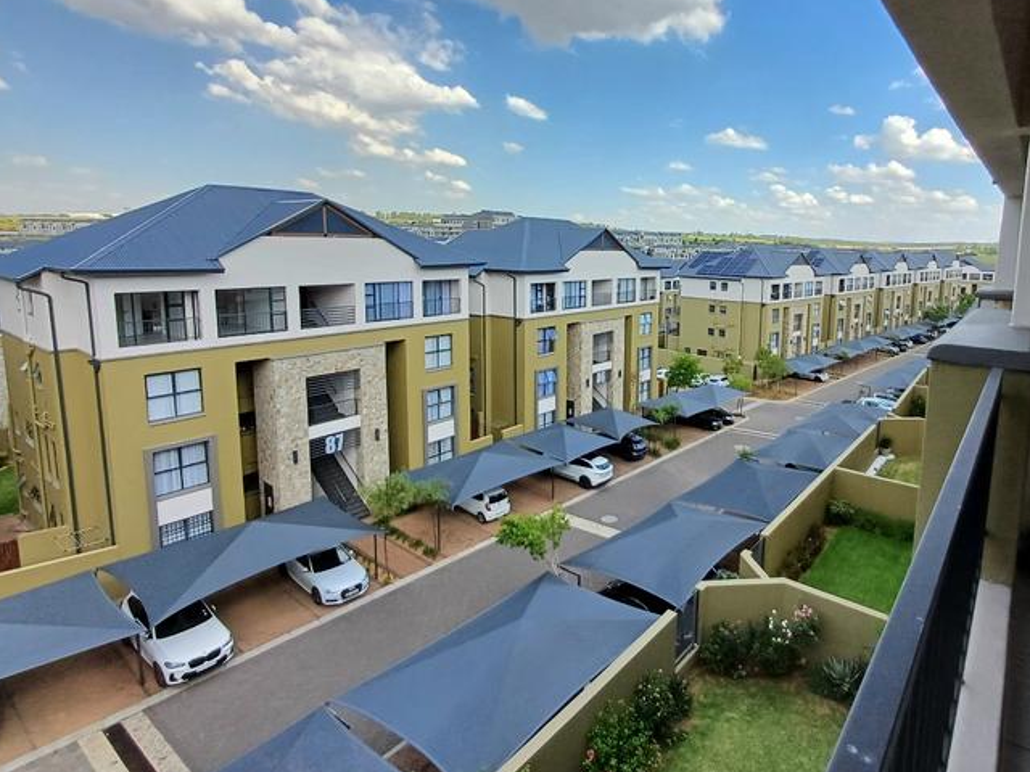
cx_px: 605
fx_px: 595
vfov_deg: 65.6
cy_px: 328
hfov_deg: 81.0
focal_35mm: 20
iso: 40
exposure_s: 1/1000
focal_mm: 1.64
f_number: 2.2
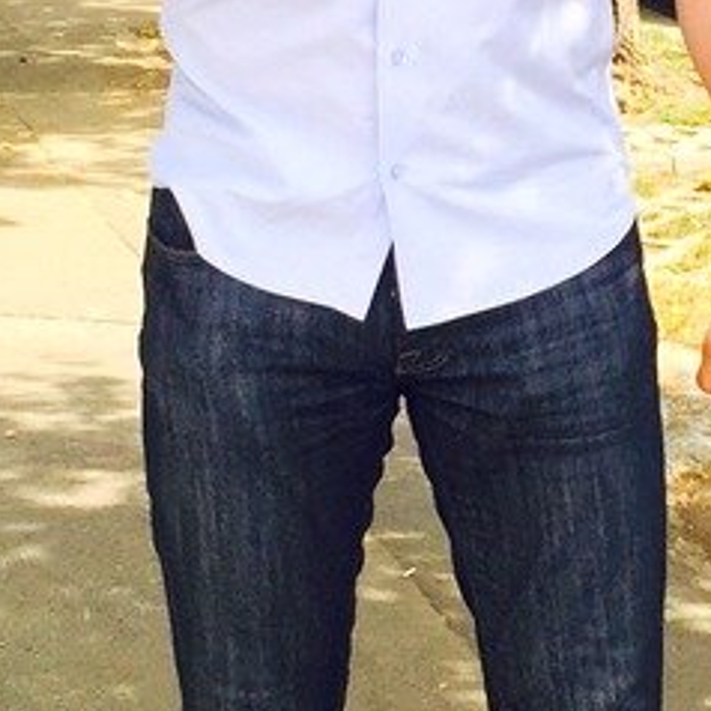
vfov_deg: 13.5
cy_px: 167
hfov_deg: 13.4
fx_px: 2998
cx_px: 636
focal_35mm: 129
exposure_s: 1/618
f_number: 2.2
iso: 32
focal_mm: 4.15
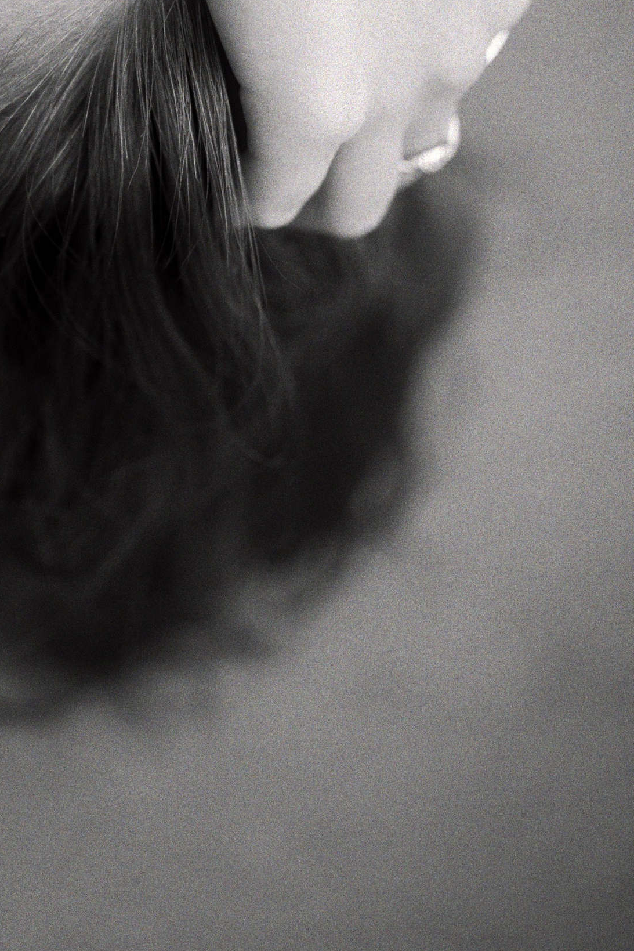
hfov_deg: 16.2
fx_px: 2166
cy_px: -73
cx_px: -34
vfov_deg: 23.4
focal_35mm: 82
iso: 100
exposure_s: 1/160
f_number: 1.4
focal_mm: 35
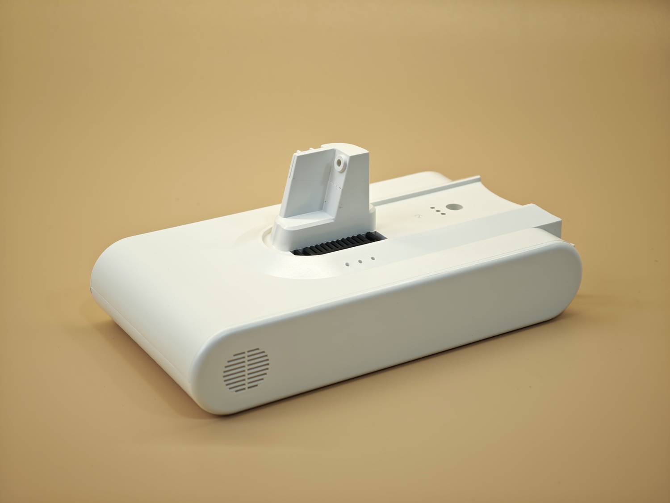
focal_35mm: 70
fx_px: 1355
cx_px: 335
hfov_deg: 27.8
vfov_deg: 21.0
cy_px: 252
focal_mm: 11.5
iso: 64
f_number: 1.8
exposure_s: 1/100
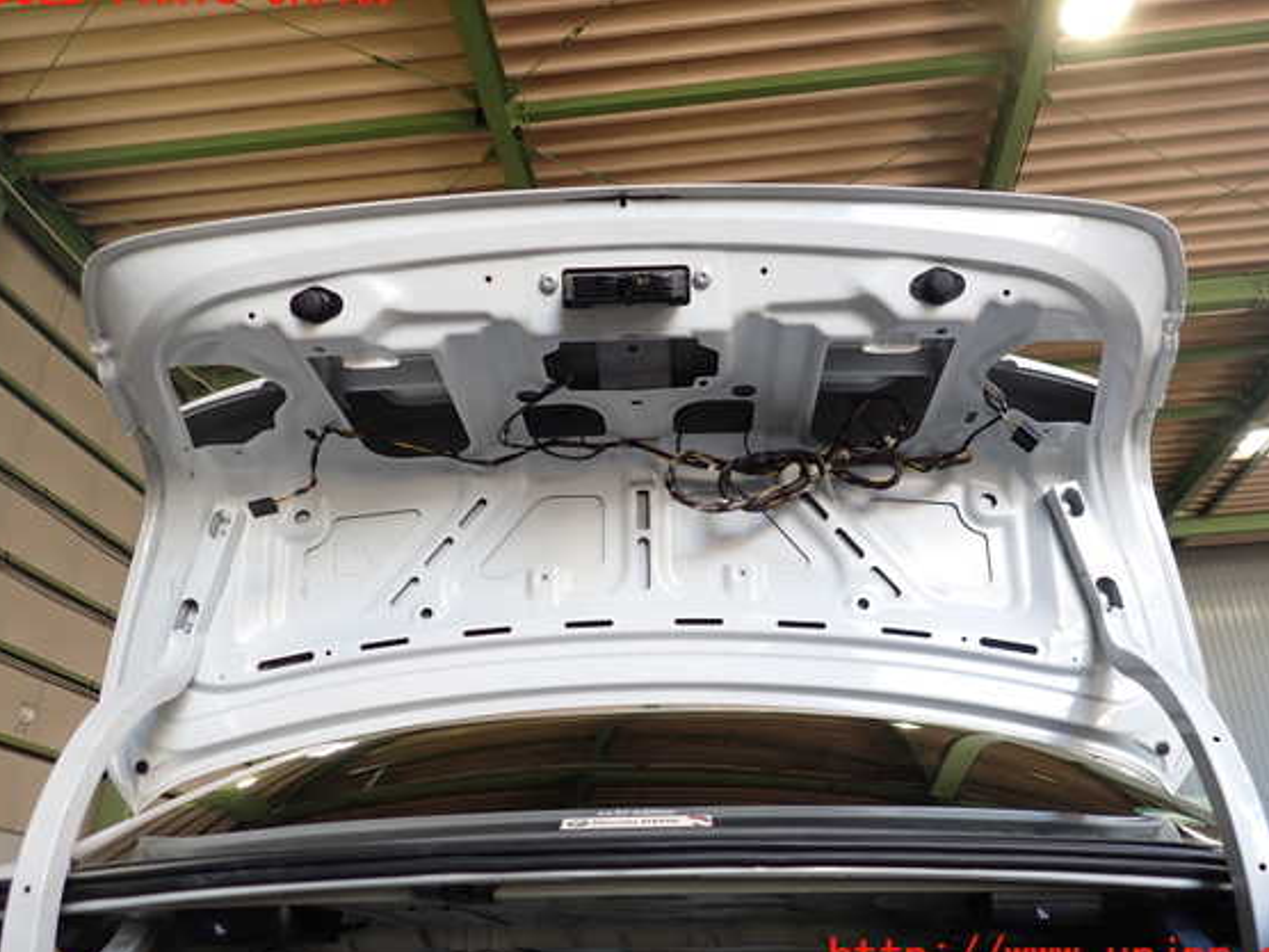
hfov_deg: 65.3
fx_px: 990
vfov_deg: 51.4
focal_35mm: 27
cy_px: 475
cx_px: 660
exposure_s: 1/60
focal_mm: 4.5
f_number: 2
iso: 125
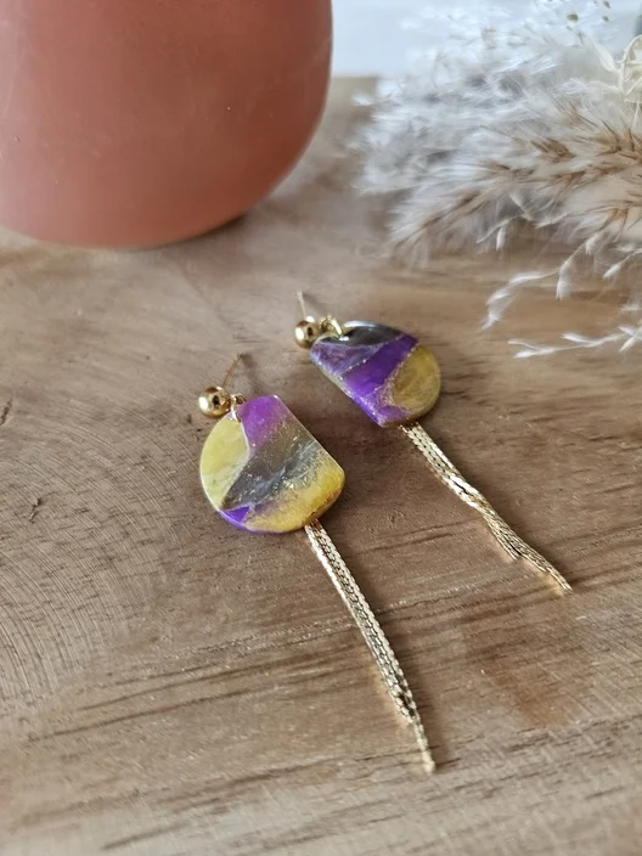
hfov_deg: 58.9
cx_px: 321
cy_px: 428
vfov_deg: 73.9
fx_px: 569
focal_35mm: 23
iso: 125
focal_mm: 6.3
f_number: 1.7
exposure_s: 1/52
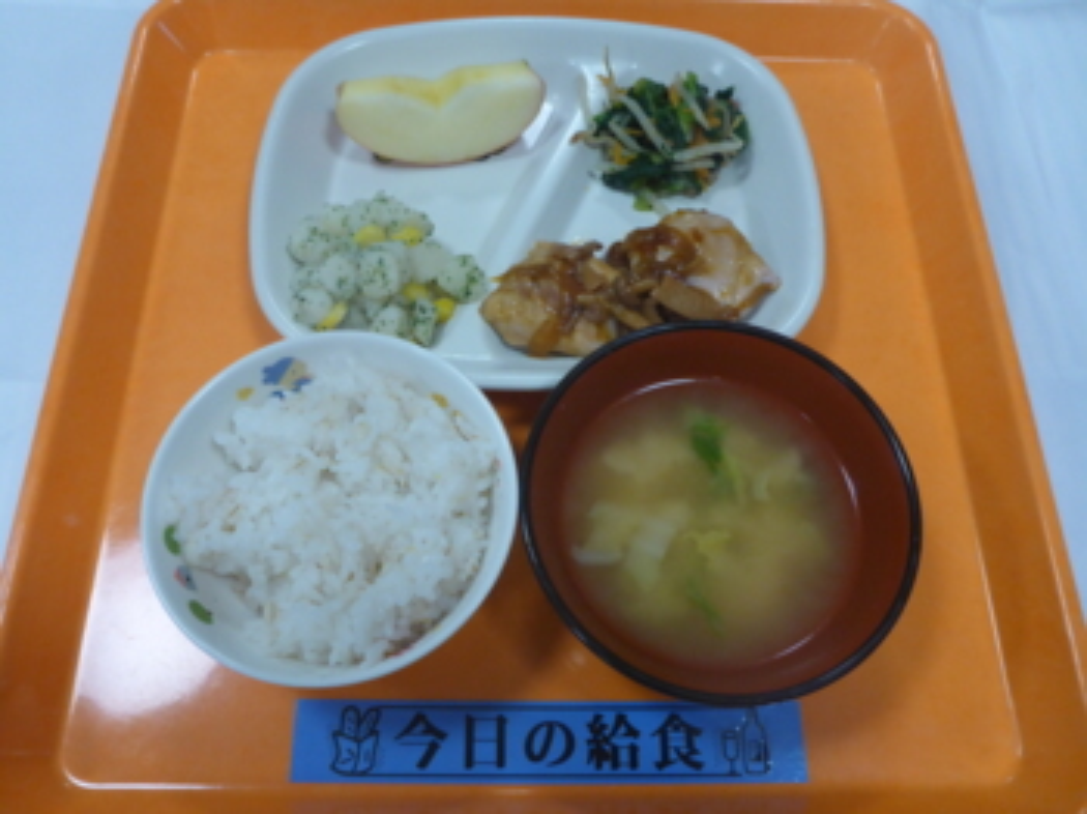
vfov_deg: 49.7
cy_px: 407
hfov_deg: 63.5
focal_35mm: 28
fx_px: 879
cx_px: 544
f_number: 3.3
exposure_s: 1/60
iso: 320
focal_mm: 4.9
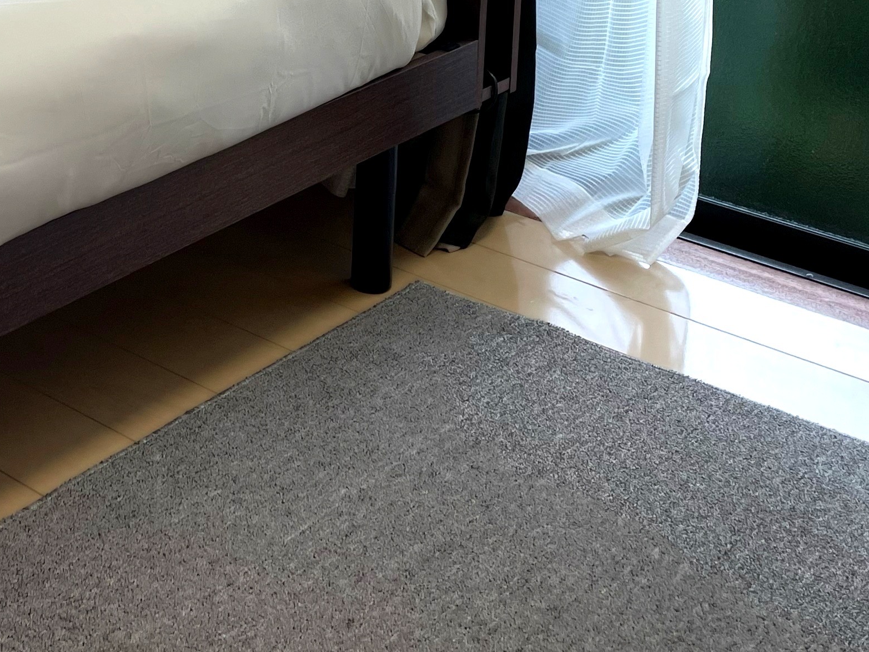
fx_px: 1682
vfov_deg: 20.4
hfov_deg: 28.1
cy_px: -142
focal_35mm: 67
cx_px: 117
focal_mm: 4.2
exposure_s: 1/105
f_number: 1.6
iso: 32
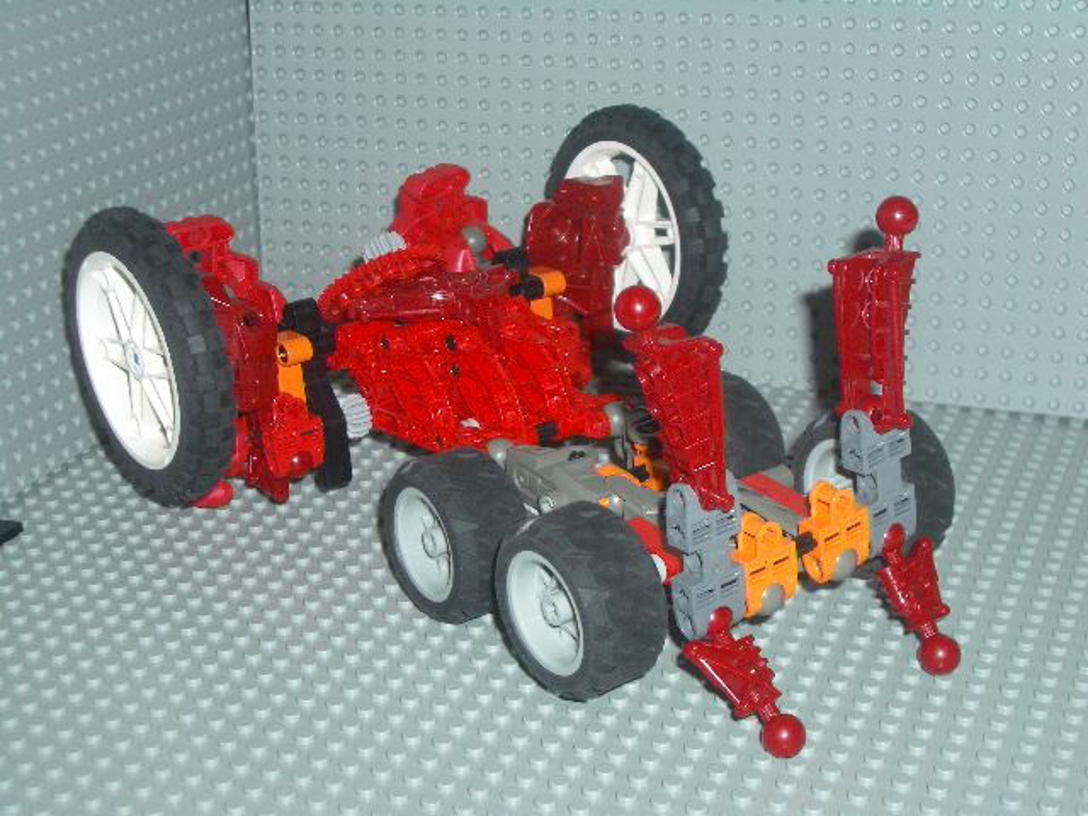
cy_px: 408
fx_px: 1949
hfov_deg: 31.2
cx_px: 544
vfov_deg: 23.7
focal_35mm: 62
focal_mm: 10.2
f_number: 3.5
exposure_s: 1/60
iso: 100
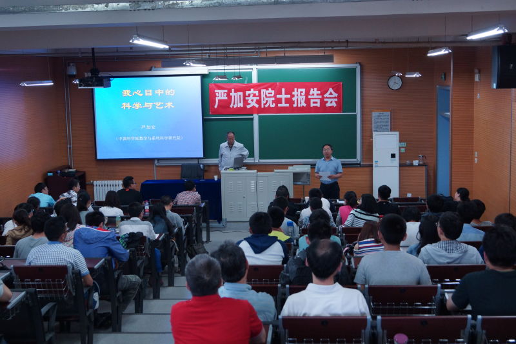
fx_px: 752
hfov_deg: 37.9
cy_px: 172
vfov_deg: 25.7
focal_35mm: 52
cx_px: 258
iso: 800
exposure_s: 1/60
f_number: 5
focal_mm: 35
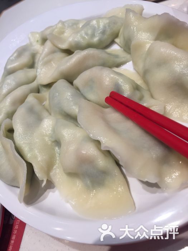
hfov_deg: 48.2
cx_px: 94
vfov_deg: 61.7
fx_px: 210
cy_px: 126
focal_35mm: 29
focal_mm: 4.15
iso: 40
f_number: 2.2
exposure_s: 1/100
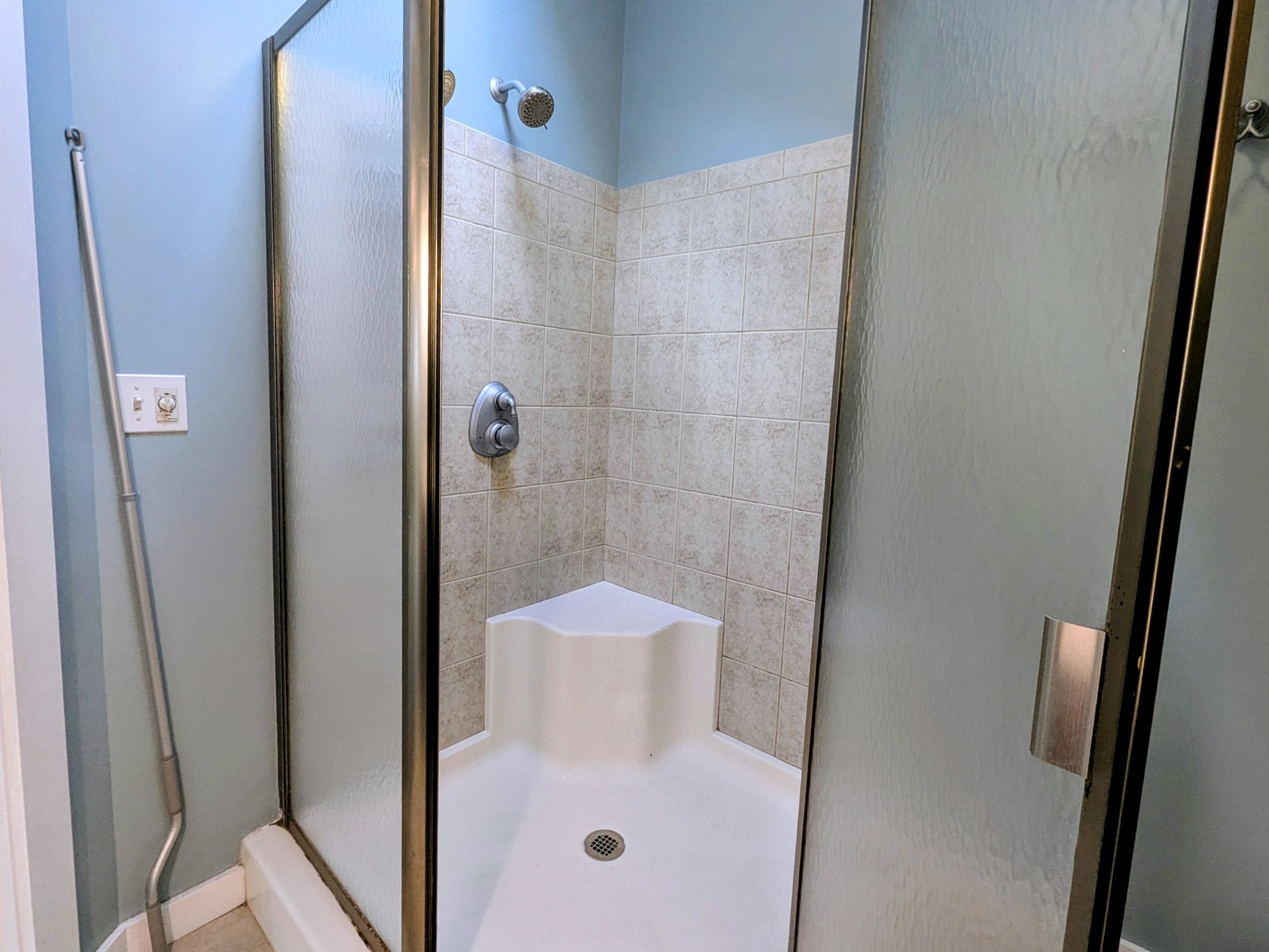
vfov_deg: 85.5
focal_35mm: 14
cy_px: 443
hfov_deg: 102.0
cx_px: 622
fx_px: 513
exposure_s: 1/24
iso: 99
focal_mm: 1.95
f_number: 2.2
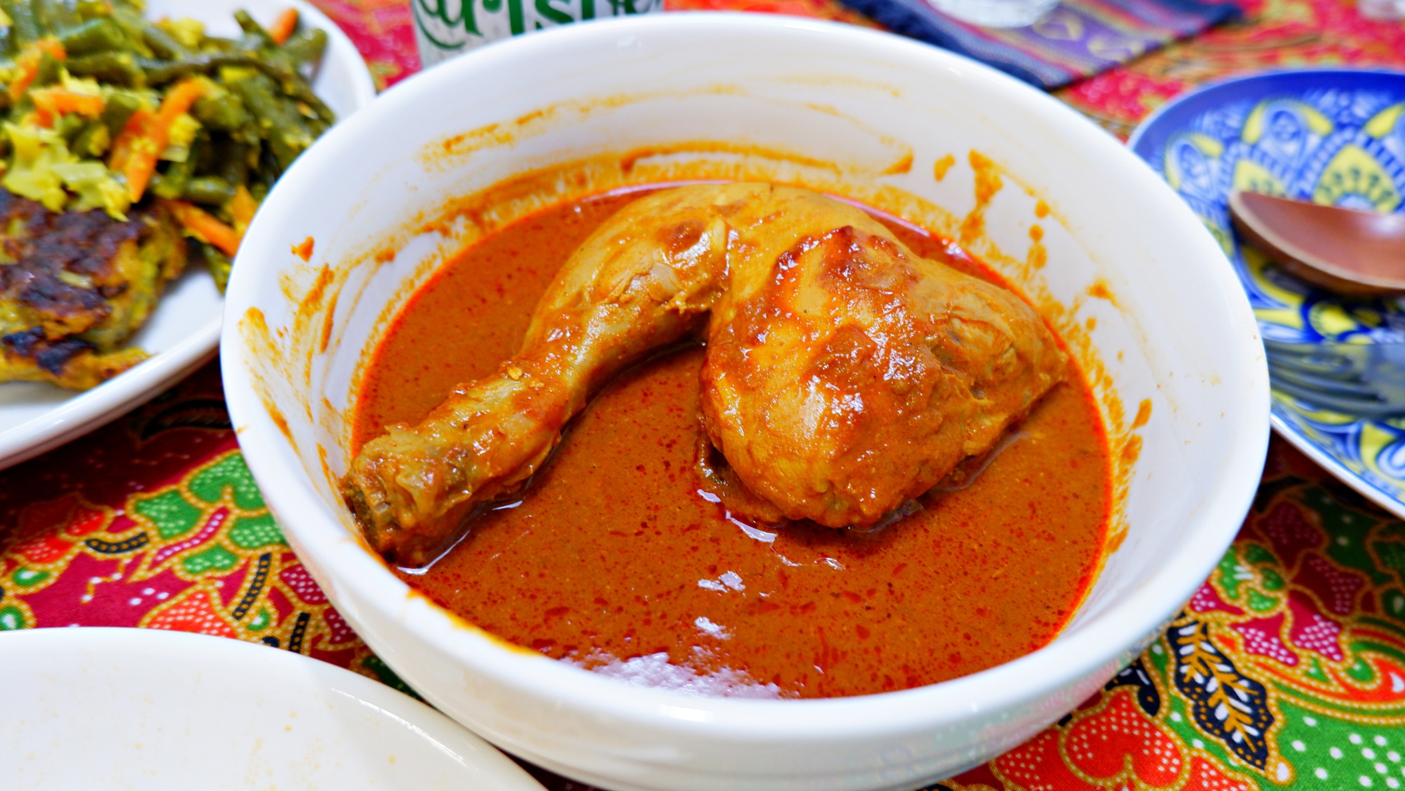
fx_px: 931
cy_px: 431
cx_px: 726
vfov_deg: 45.9
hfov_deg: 74.0
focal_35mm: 25
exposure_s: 1/34
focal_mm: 15
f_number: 3.5
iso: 640
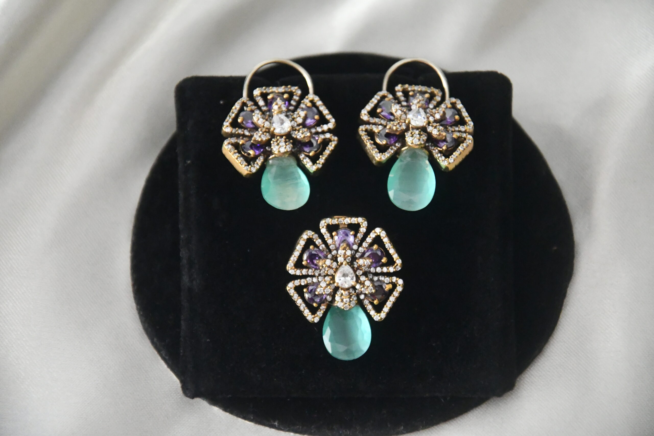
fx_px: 2852
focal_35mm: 157
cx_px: 327
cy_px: 218
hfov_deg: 13.1
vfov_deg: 8.7
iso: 10000
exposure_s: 1/60
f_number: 5.6
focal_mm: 105
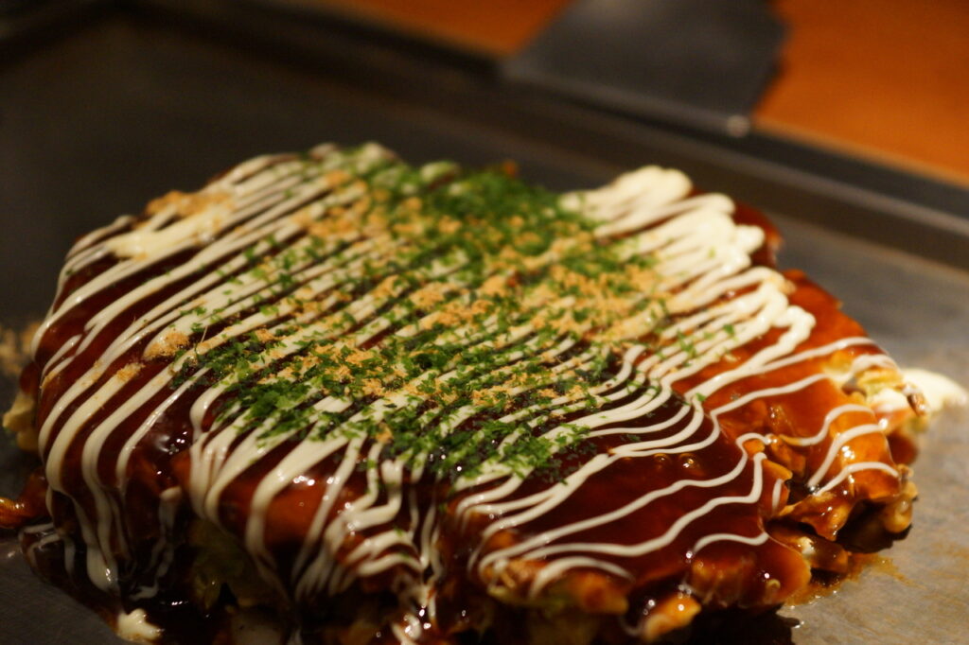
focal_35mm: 105
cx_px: 484
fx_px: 2825
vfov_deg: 13.0
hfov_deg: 19.5
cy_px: 322
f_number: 4.5
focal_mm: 70
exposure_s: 1/100
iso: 1600
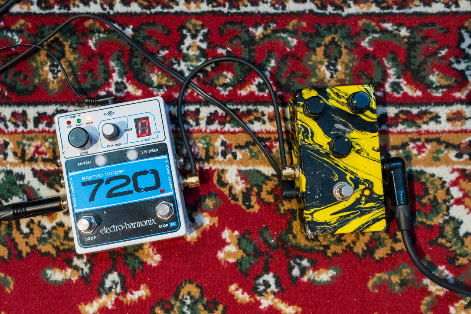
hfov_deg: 54.4
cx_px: 236
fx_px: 458
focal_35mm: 35
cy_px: 157
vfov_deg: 37.9
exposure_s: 1/320
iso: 5000
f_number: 4.5
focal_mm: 35
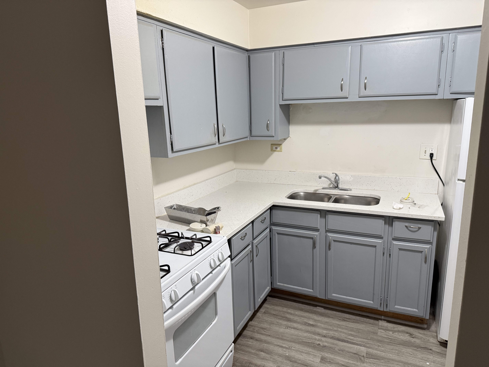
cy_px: 184
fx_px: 339
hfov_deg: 71.6
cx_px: 244
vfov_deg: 56.8
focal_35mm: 24
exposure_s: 1/60
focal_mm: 6.76
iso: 320
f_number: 1.78
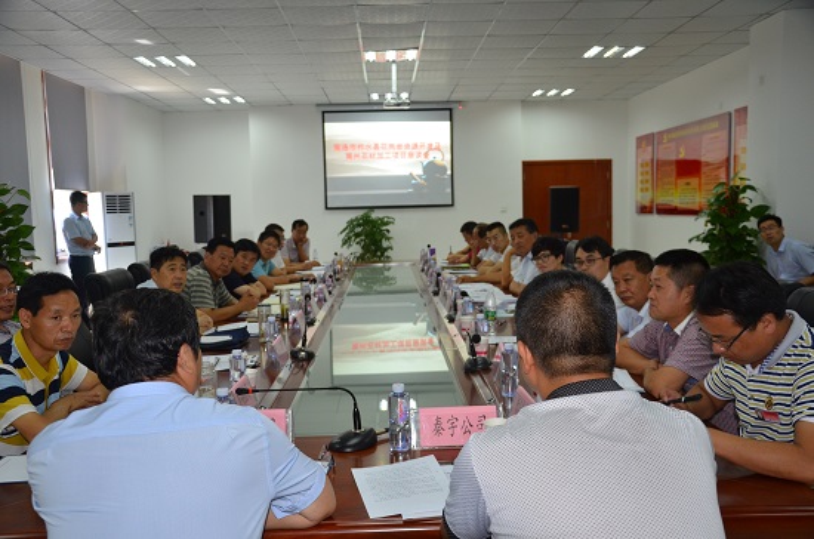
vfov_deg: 39.8
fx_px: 744
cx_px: 407
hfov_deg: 57.3
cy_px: 270
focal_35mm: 33
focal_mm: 22
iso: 720
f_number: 3.8
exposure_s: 1/60
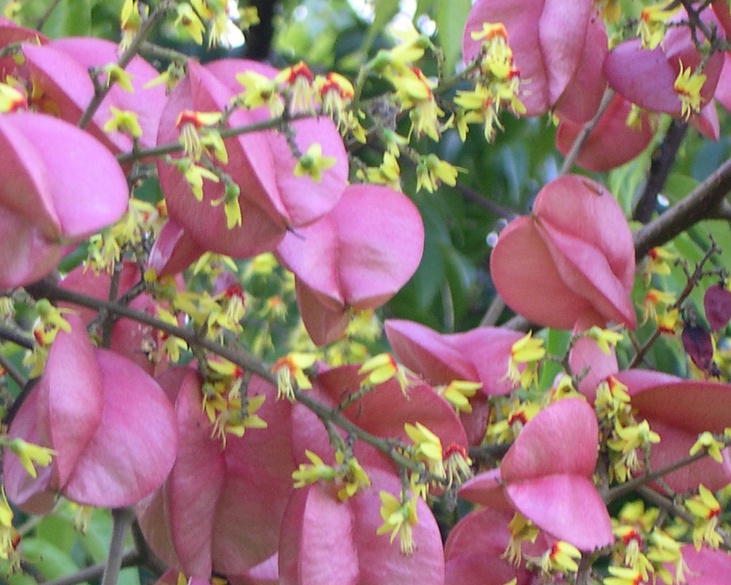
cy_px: 460
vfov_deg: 7.6
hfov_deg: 9.5
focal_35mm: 202
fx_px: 4370
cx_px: 135
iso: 100
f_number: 4.5
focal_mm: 19.5
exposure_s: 1/36.4
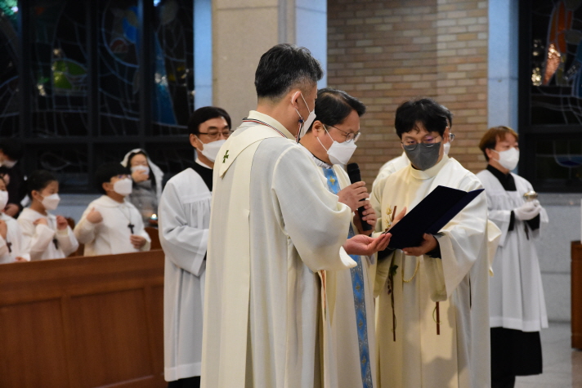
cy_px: 194
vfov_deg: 13.0
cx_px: 291
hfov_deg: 19.5
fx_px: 1698
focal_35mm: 105
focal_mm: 70
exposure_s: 1/125
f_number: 5
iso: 4000
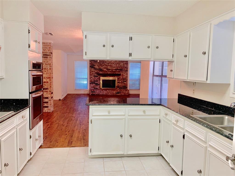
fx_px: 177
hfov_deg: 67.3
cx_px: 118
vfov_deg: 53.1
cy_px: 88
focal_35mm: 26
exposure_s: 1/60
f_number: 1.8
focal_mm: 4.25
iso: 80
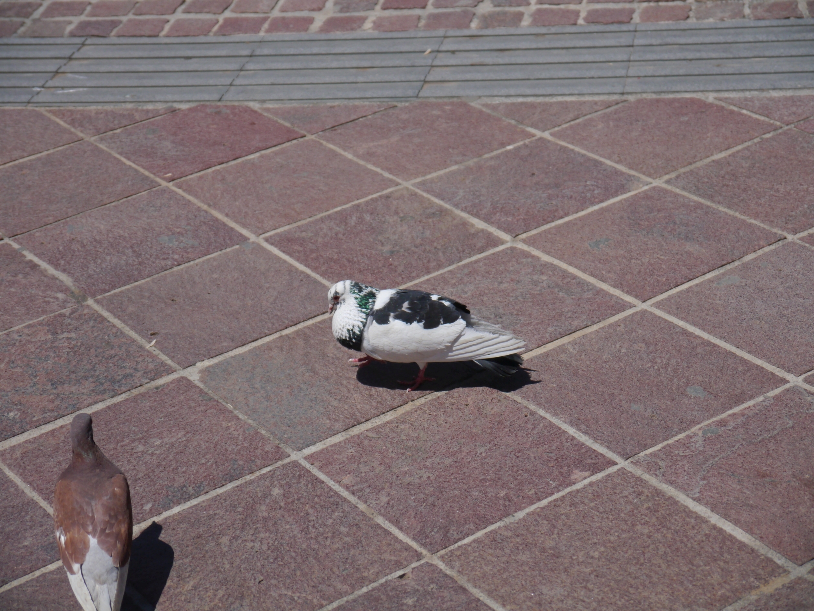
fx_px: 1976
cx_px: 407
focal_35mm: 84
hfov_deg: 23.3
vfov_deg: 17.6
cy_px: 306
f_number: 5.6
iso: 320
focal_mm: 42
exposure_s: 1/3200
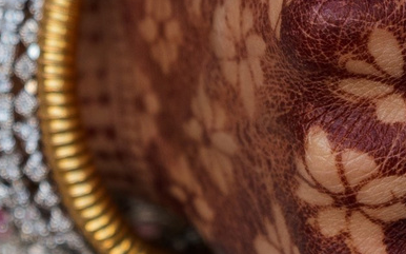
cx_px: 208
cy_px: -260
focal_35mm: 399
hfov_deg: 5.3
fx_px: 4414
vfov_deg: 3.3
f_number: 3.2
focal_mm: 59
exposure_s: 1/125
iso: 125
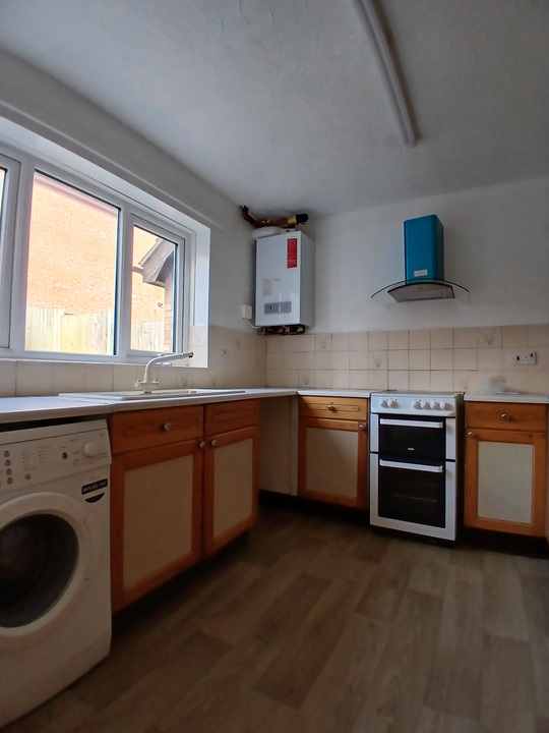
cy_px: 366
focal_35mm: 17
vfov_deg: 91.0
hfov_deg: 74.7
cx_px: 274
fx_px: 359
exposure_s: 1/50
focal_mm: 1.4
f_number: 2.2
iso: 80
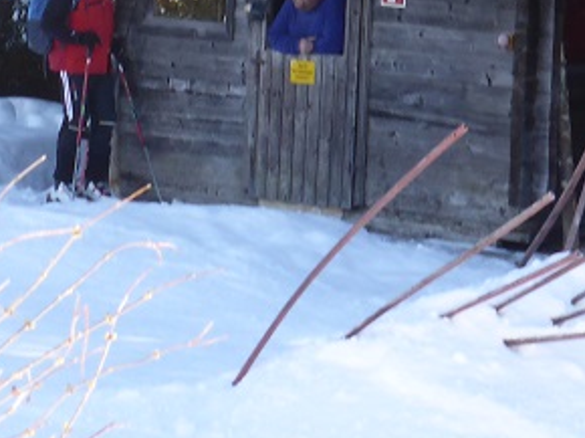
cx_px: 282
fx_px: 4120
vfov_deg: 6.0
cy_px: -250
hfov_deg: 8.1
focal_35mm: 244
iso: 100
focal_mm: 11.7
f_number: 4.9
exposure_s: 1/160
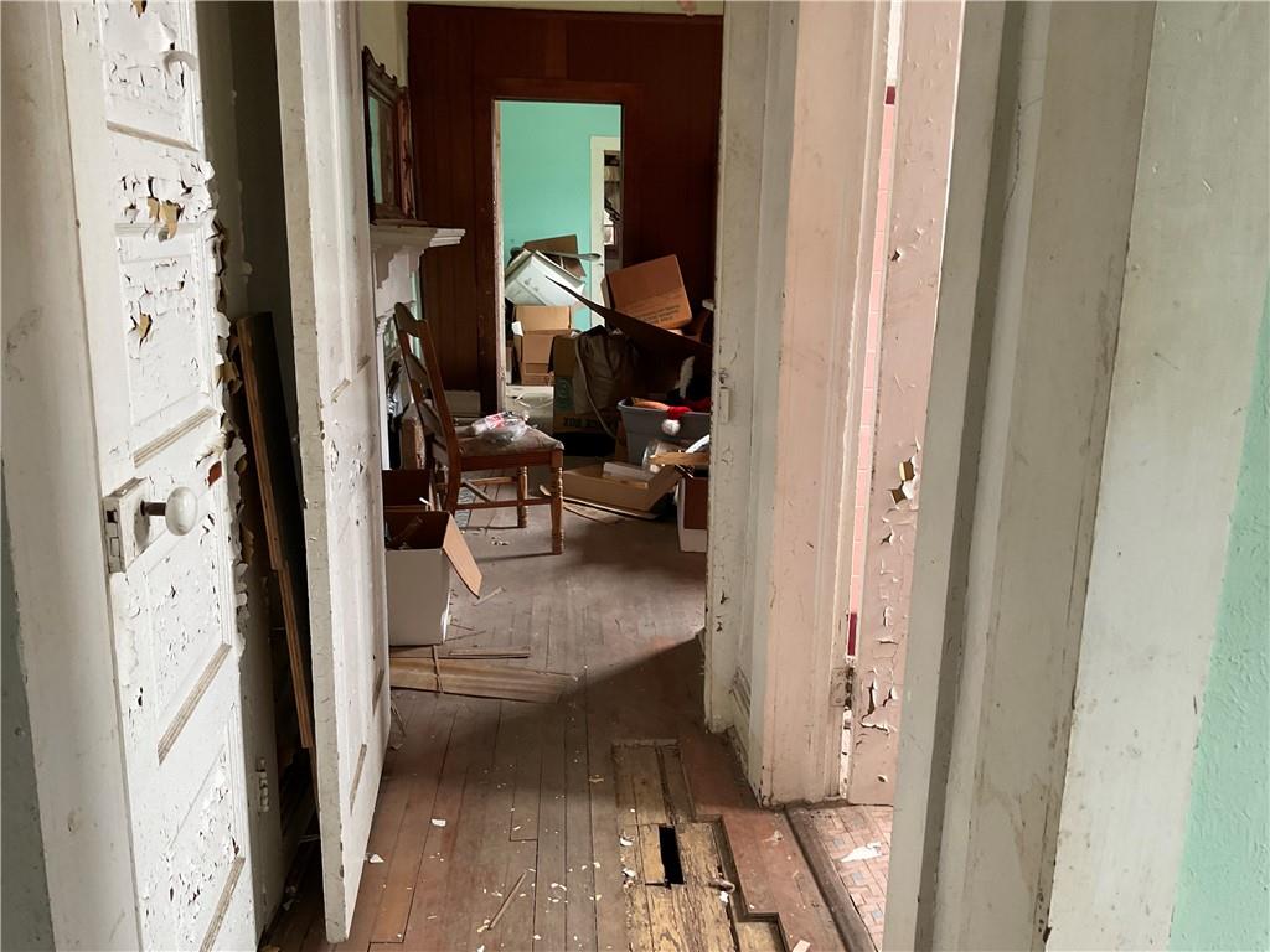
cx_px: 635
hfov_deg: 61.7
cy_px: 476
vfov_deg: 48.2
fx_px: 1064
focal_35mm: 29
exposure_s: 1/60
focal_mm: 3
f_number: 1.8
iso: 64
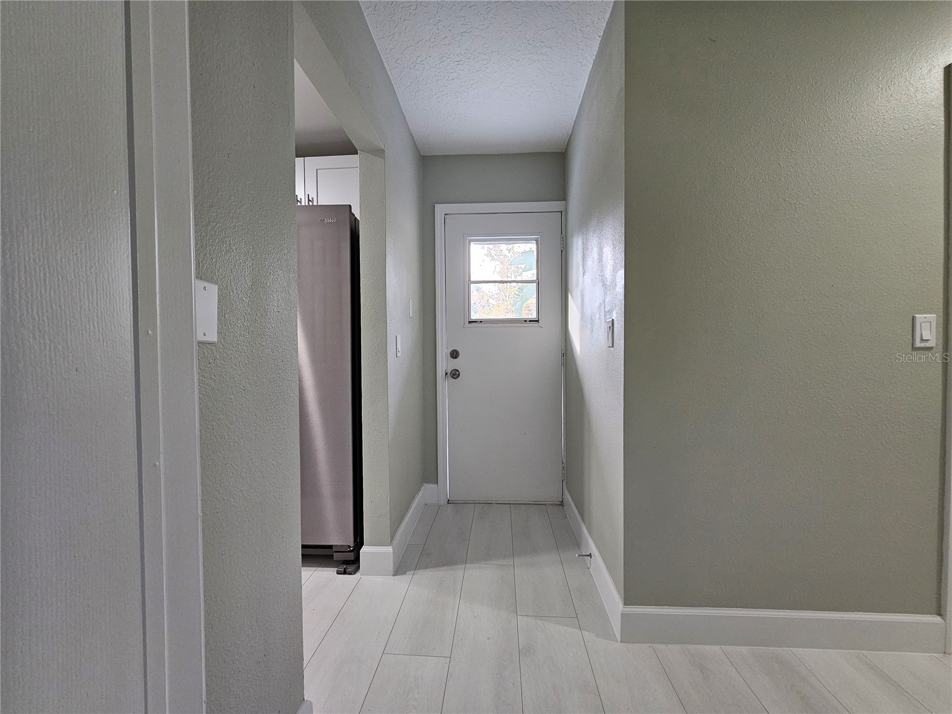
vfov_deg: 89.9
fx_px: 358
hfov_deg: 106.2
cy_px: 357
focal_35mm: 13
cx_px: 476
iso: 200
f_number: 2.2
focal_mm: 2.2
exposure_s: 1/60
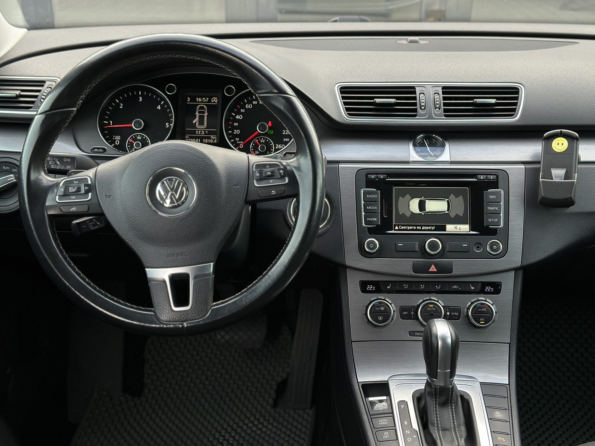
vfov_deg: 30.3
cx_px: 298
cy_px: 223
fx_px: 825
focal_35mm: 48
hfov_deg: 39.7
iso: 100
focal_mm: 6.86
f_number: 1.78
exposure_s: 1/150
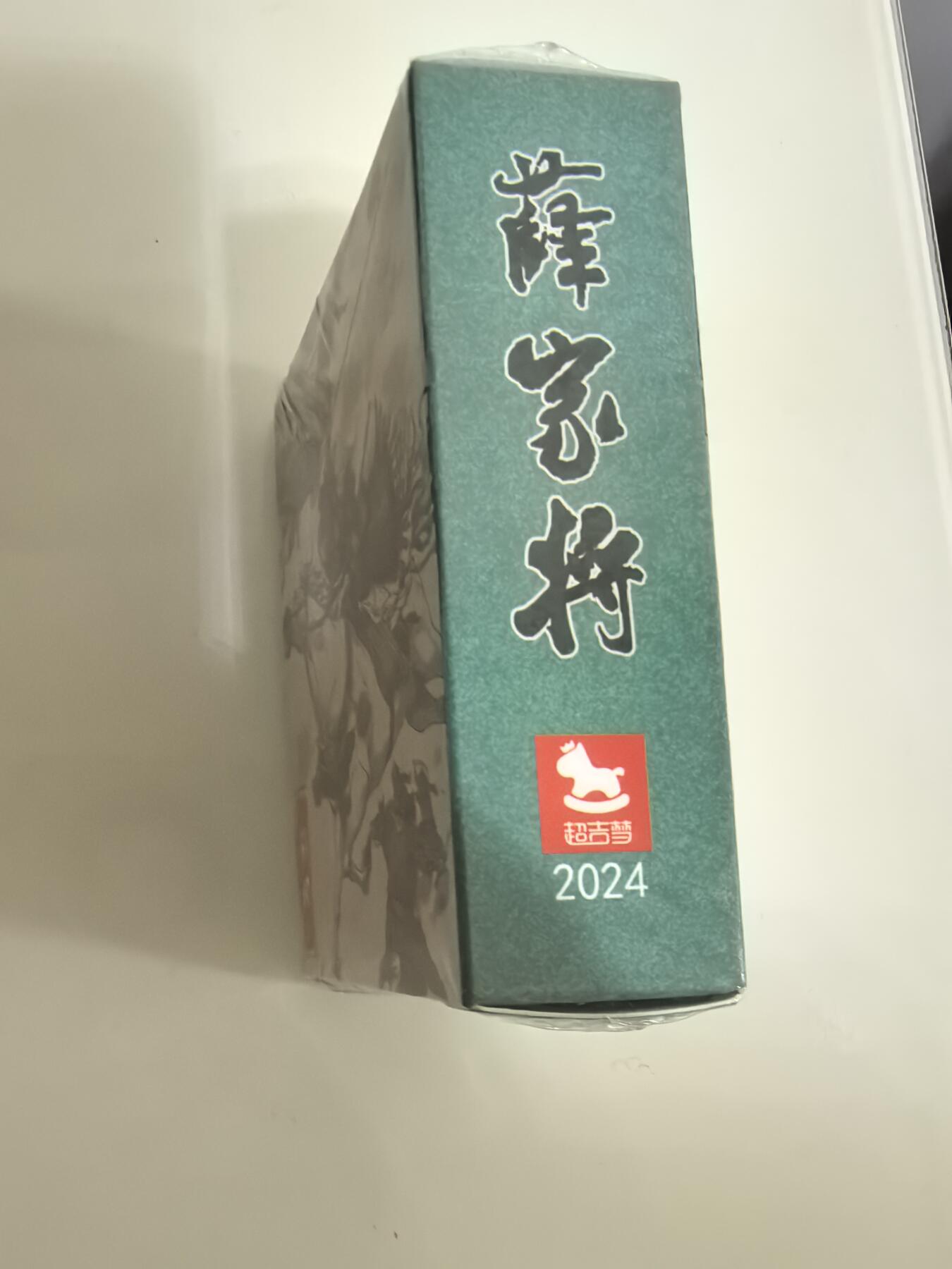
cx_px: 476
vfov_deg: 65.3
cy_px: 634
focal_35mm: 27
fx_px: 990
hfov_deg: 51.4
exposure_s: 1/33.3
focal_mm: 1.95
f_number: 2.2
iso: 500
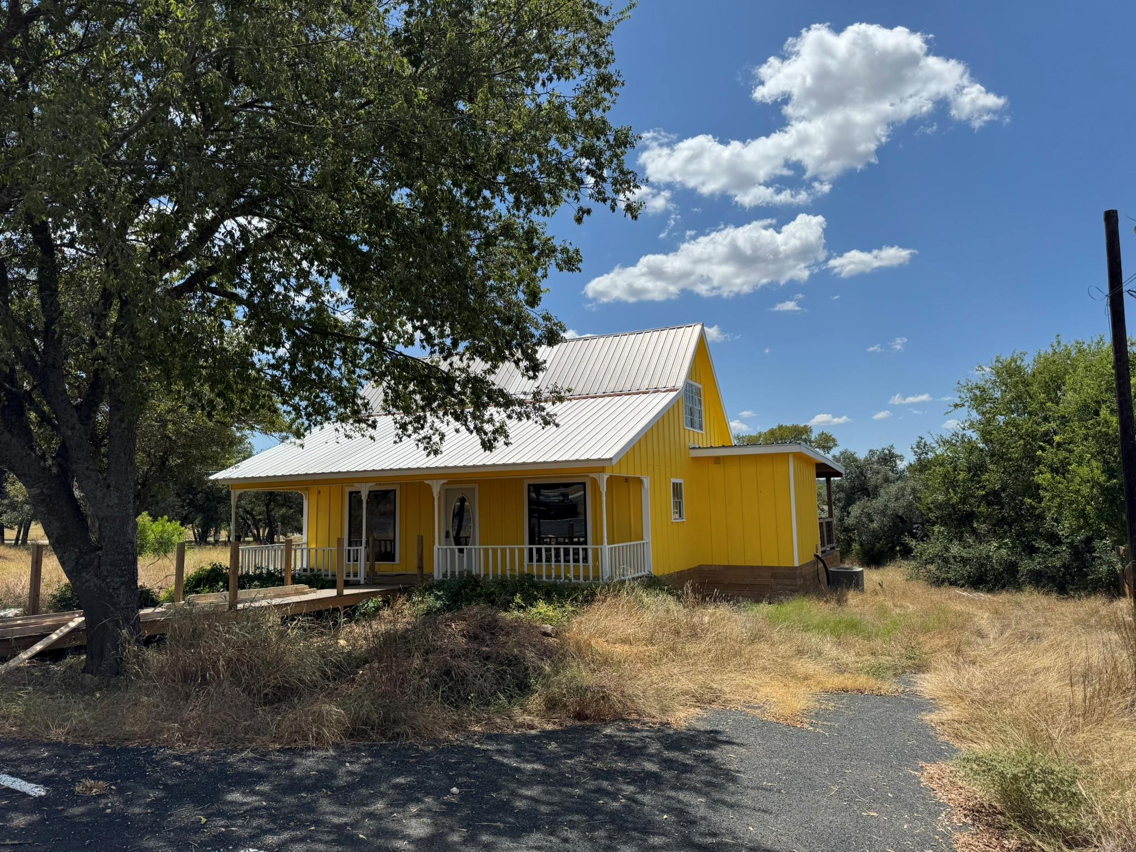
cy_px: 426
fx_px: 788
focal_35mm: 24
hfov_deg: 71.6
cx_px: 568
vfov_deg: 56.8
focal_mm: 6.76
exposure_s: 1/6410
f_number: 1.78
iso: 80
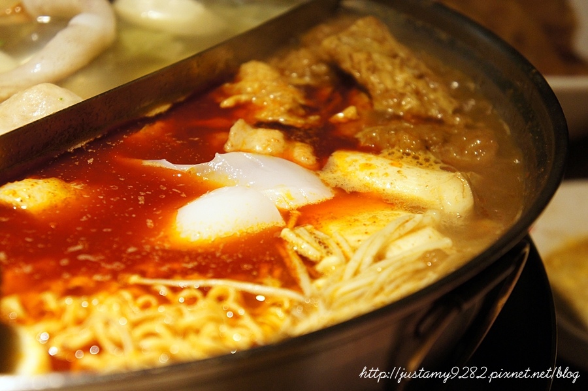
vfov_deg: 18.5
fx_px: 1200
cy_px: 196
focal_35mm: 74
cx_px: 294
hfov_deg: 27.5
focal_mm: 49
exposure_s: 1/25
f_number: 5
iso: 1600
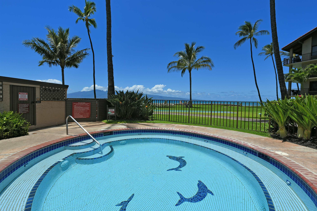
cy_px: 106
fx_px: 141
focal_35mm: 16
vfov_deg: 73.8
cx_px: 158
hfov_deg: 96.7
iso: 100
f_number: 14
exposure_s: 1/125
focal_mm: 16
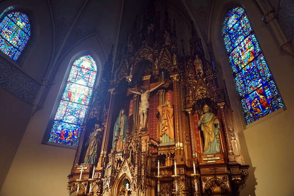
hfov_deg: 73.8
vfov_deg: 53.1
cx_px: 147
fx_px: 196
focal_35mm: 24
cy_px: 98
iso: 1600
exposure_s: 1/160
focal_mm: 16
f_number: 4
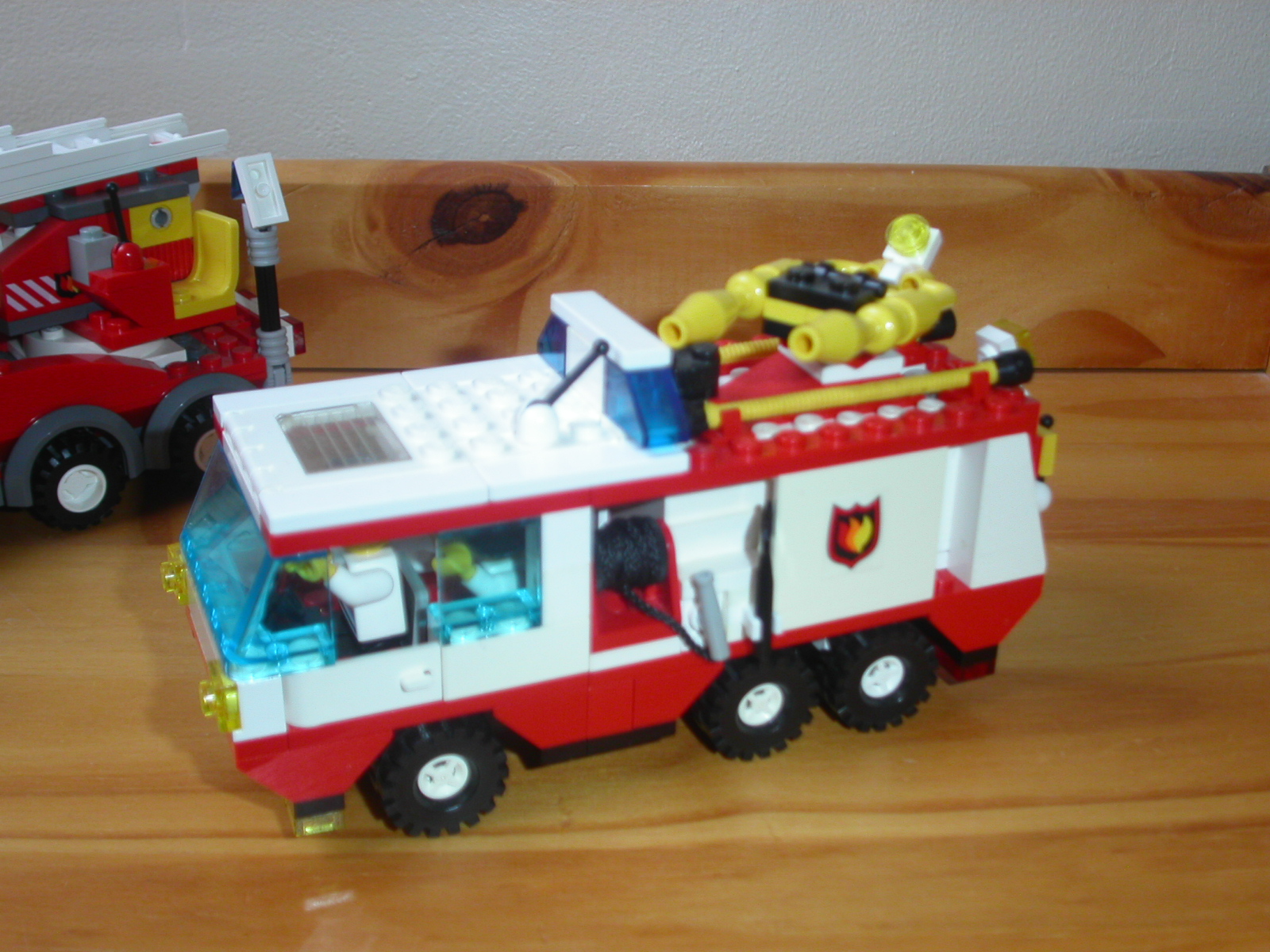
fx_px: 1468
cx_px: 635
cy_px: 476
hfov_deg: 46.8
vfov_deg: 36.0
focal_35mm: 40
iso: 100
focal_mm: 8.4
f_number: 2.8
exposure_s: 1/30
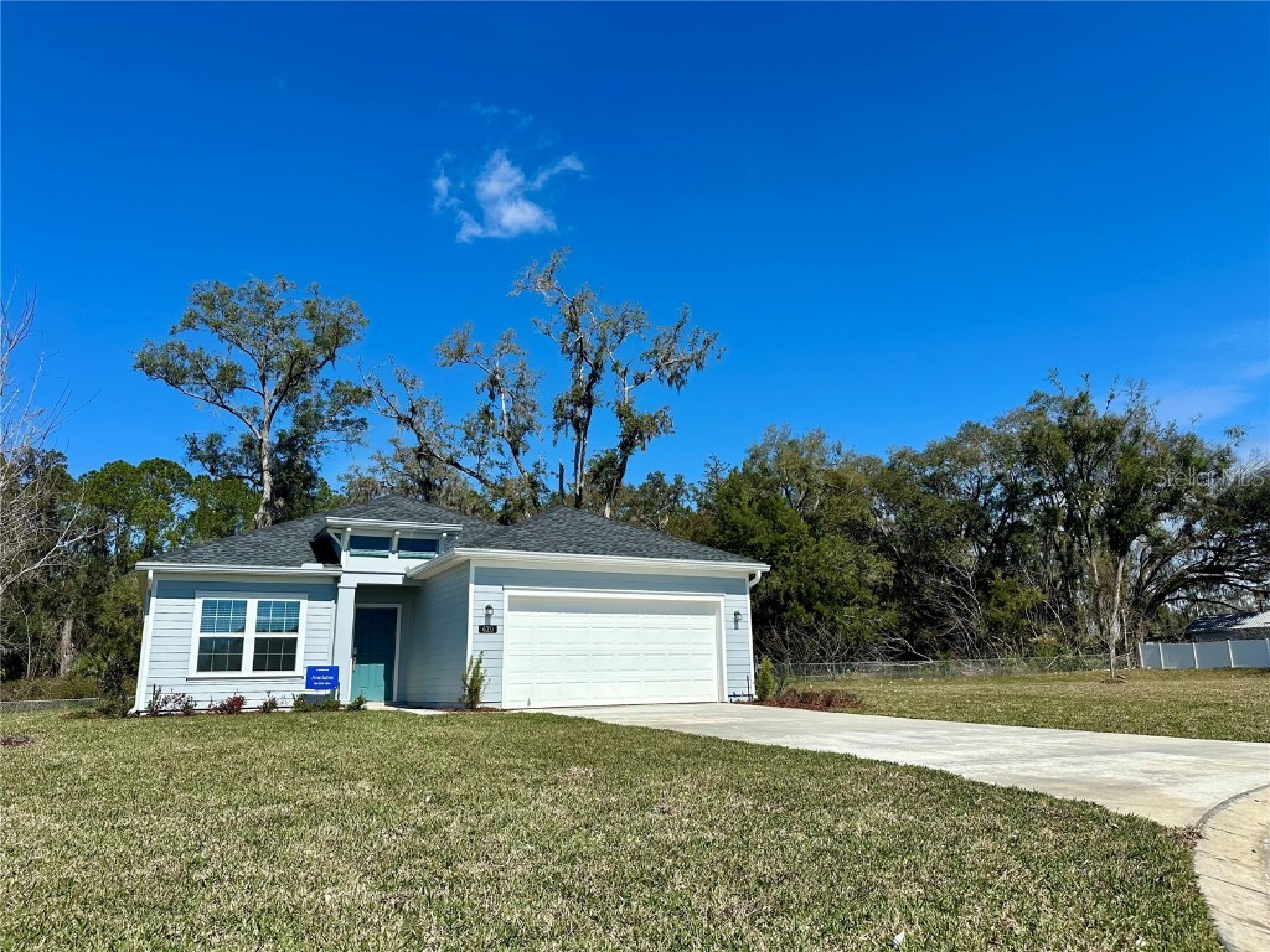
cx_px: 635
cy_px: 476
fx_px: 881
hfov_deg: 71.6
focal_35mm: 24
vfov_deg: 56.8
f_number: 1.78
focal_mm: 6.86
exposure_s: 1/6211
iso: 80
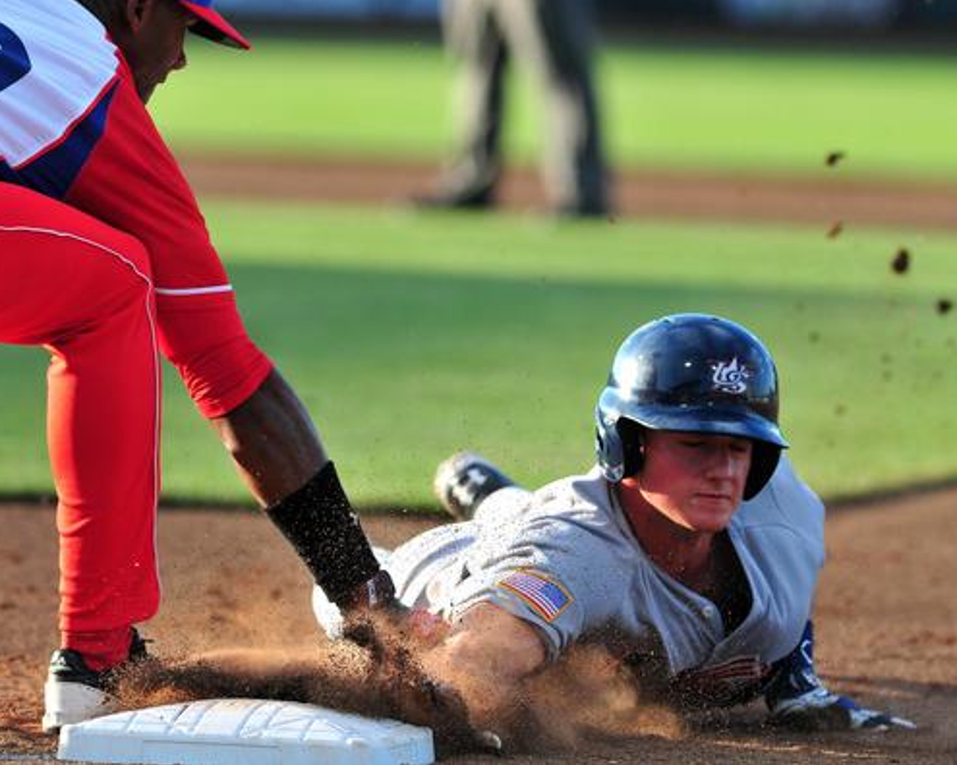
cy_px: 382
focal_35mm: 511
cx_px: 507
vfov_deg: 3.0
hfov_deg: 3.8
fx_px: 14473
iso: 500
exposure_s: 1/1600
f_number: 5
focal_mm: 300
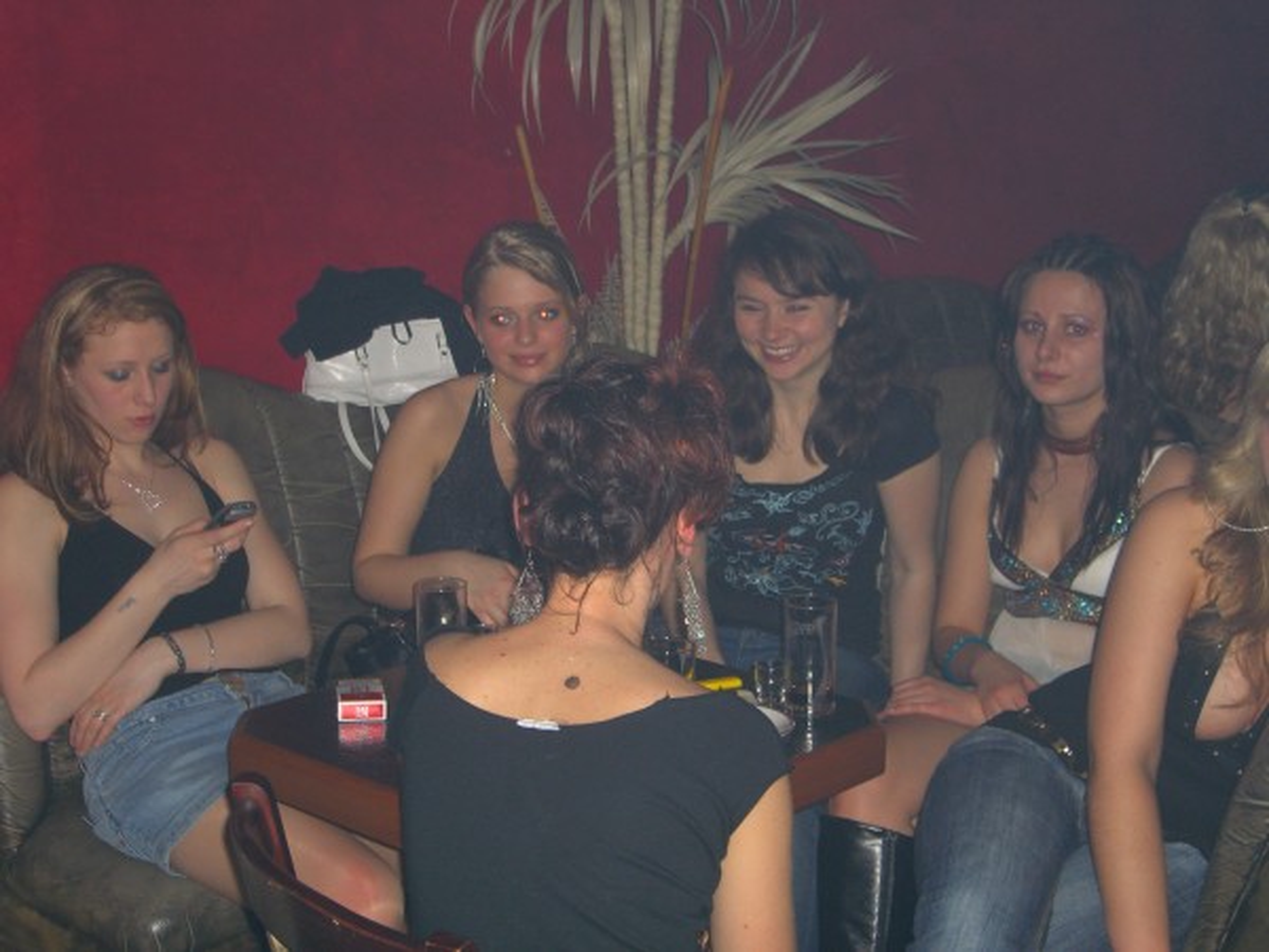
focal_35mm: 57
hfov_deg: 33.8
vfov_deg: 25.7
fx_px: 2090
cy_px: 476
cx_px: 634
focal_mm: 11.8
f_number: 3.6
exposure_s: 1/60
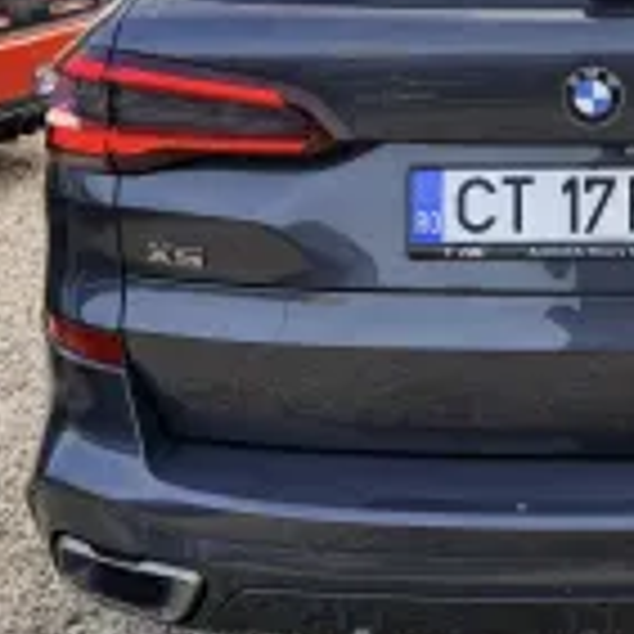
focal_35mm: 54
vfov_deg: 30.3
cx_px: 607
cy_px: 67
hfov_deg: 29.9
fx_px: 1119
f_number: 1.78
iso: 100
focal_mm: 6.76
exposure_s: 1/1018
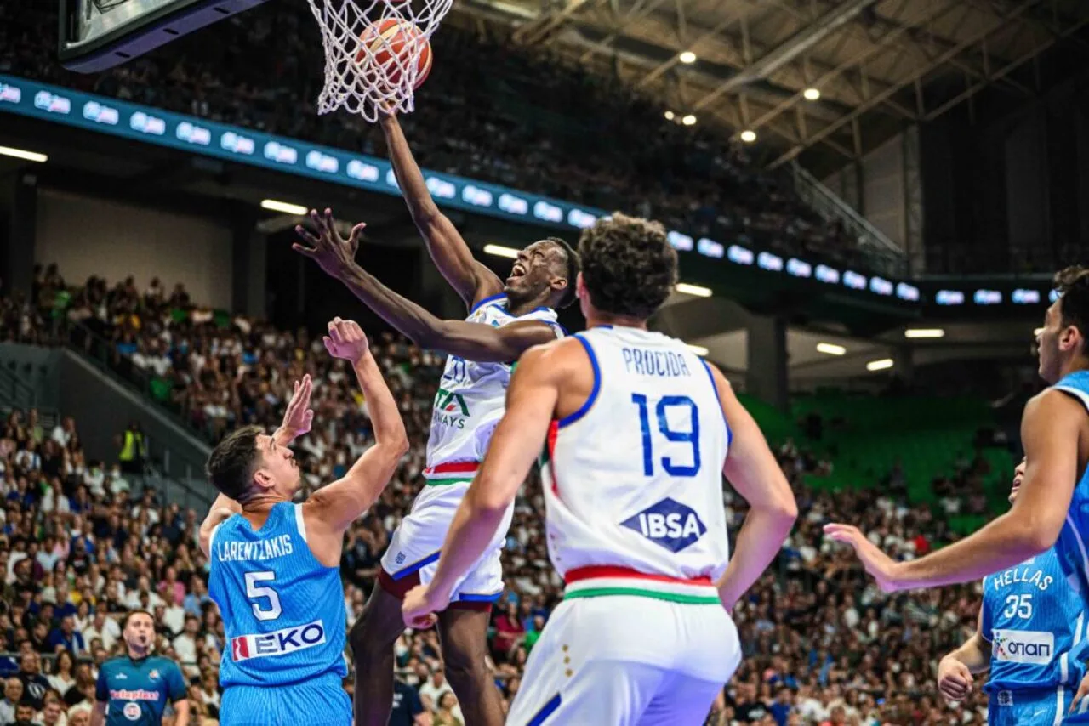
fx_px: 2118
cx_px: 544
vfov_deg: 19.5
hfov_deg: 28.8
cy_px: 363
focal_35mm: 70
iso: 4000
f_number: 2.8
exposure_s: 1/1250
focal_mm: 70
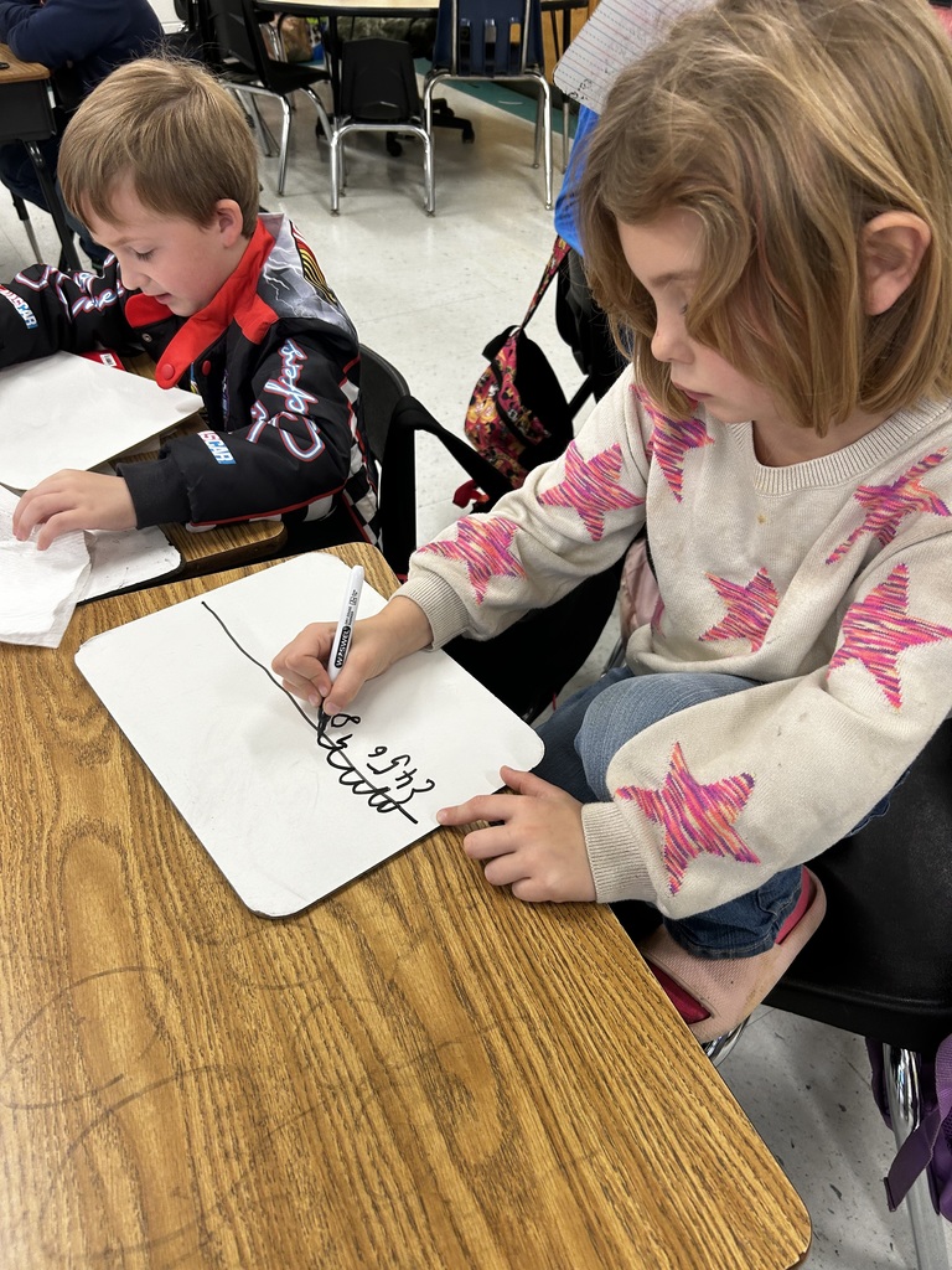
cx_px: 476
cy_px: 635
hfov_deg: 53.1
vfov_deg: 67.3
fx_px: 953
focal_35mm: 26
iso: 100
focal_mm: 5.7
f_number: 1.5
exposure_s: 1/60
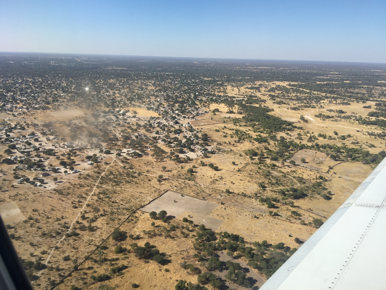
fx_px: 323
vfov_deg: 48.2
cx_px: 193
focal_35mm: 29
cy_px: 145
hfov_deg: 61.7
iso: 32
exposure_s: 1/1522
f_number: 2.2
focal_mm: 4.15
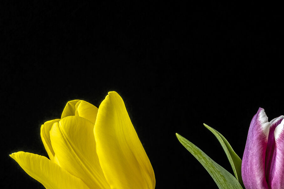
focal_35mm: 280
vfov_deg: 4.9
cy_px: 249
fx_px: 2208
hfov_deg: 7.4
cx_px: 213
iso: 100
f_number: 14
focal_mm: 105
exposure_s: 1/80
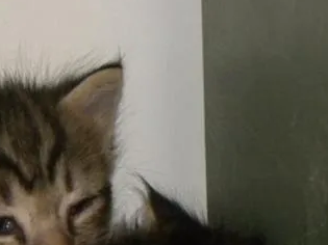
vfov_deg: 3.2
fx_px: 4423
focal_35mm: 467
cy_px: 289
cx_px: 9
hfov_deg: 4.2
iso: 400
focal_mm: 32.7
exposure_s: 1/30
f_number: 4.5
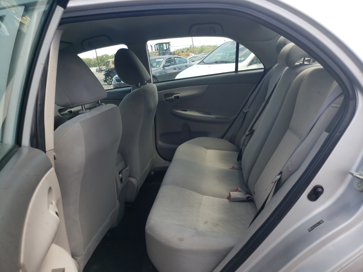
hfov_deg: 67.3
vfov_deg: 53.1
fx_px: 273
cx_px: 182
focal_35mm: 26
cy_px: 136
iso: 50
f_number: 1.5
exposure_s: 1/625
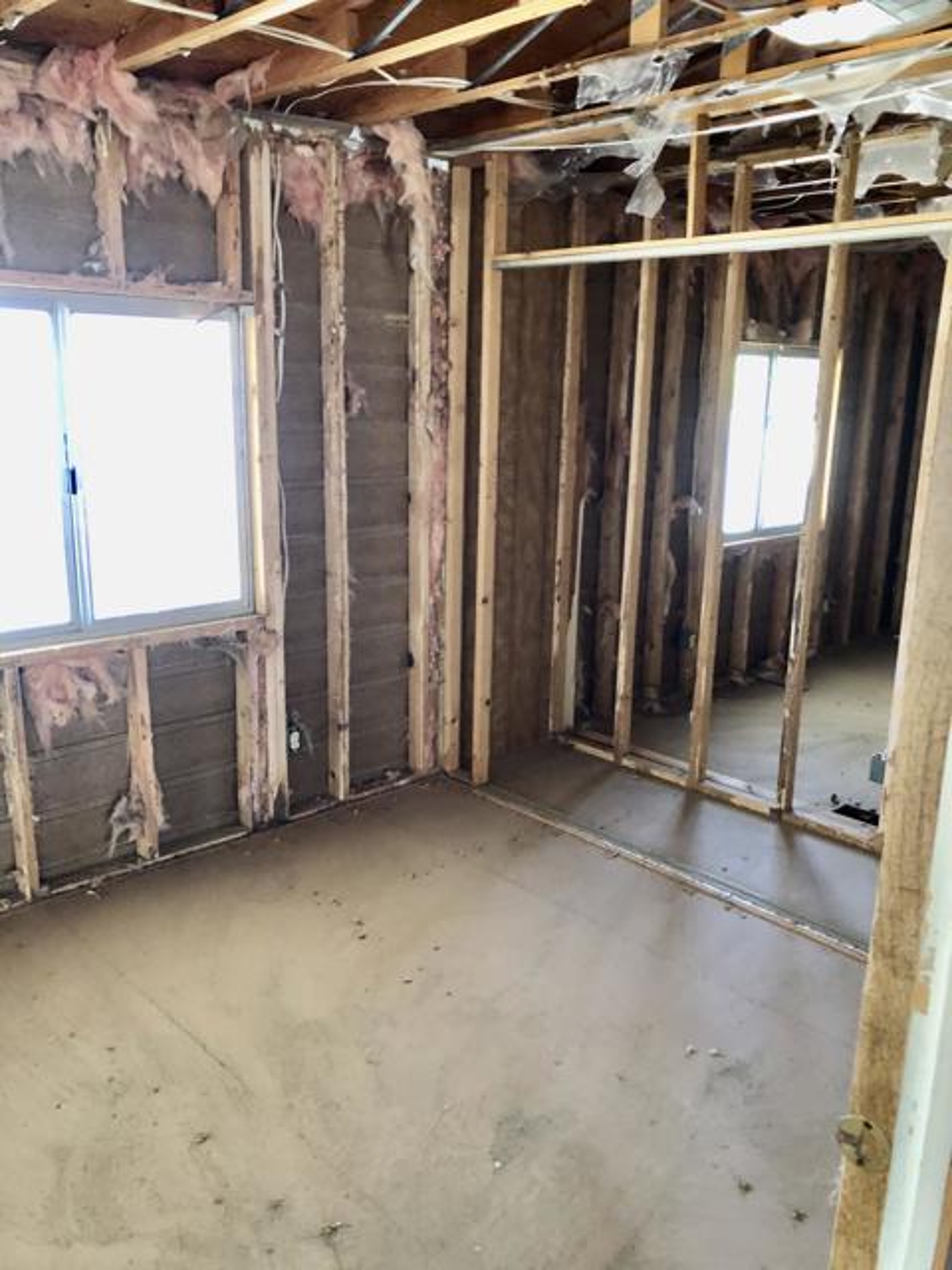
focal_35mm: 28
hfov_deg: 49.7
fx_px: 1027
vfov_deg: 63.4
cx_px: 476
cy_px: 635
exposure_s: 1/11
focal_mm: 3.99
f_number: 1.8
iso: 100
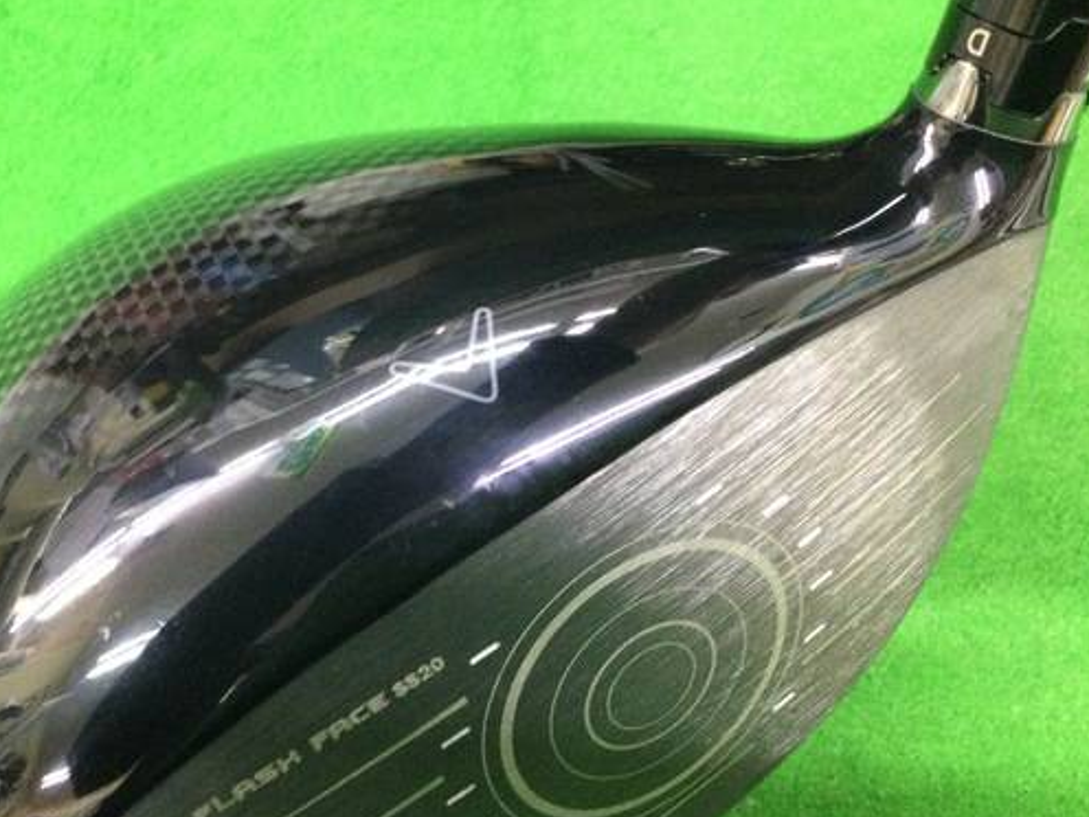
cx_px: 448
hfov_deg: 46.6
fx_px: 1258
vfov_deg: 35.9
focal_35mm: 40
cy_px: 439
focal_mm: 3.3
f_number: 2.4
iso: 200
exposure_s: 1/15
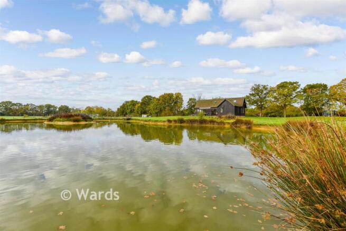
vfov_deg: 51.3
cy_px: 116
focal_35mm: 25
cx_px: 173
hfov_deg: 71.5
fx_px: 240
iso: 160
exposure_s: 1/250
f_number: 8
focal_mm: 17
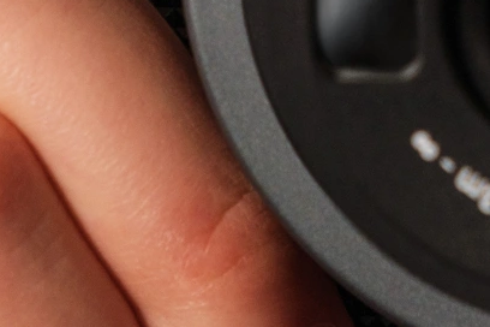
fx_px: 8193
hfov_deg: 3.4
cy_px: -216
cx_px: 476
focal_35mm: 602
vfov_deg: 2.3
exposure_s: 1/200
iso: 400
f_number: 5
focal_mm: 80
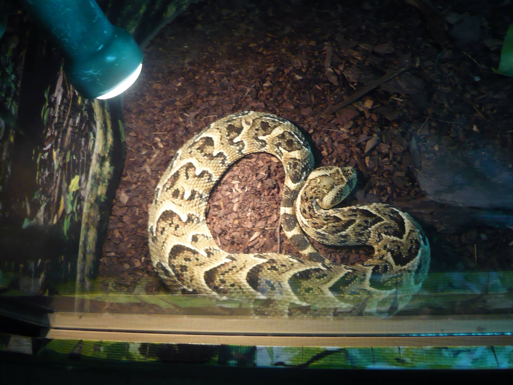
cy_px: 192
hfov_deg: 55.4
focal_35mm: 33
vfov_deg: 42.9
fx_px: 489
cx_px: 256
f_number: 2.8
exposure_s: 1/30
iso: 200
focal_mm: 5.5
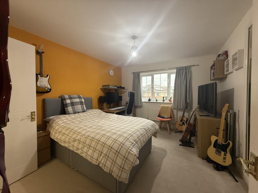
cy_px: 96
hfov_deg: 102.1
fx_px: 104
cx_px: 129
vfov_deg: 85.7
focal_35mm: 14
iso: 250
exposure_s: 1/100
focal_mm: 2.22
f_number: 2.2
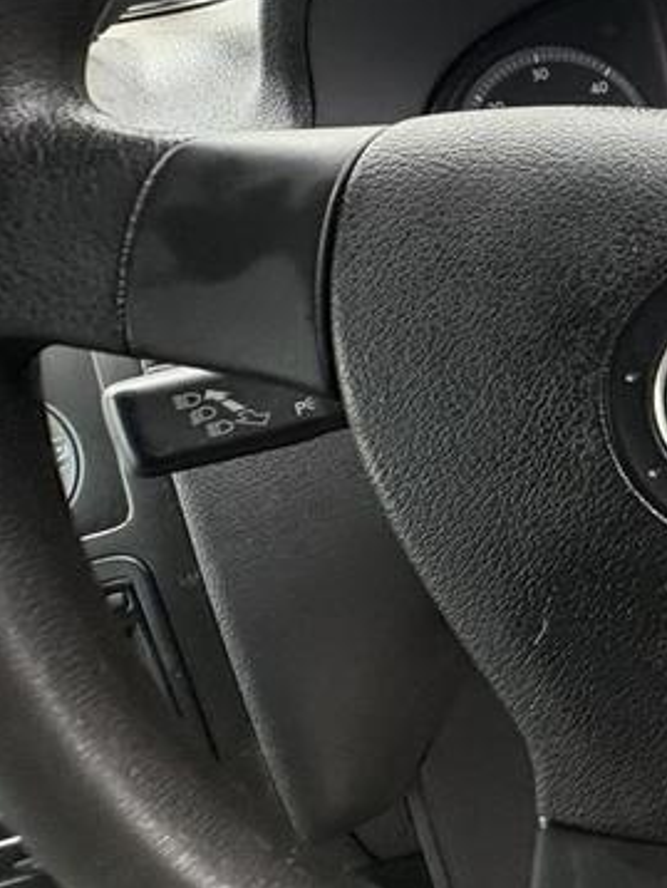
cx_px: 910
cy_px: 380
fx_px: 898
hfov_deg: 30.2
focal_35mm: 35
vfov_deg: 52.4
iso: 200
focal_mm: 2.22
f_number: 2.2
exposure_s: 1/82
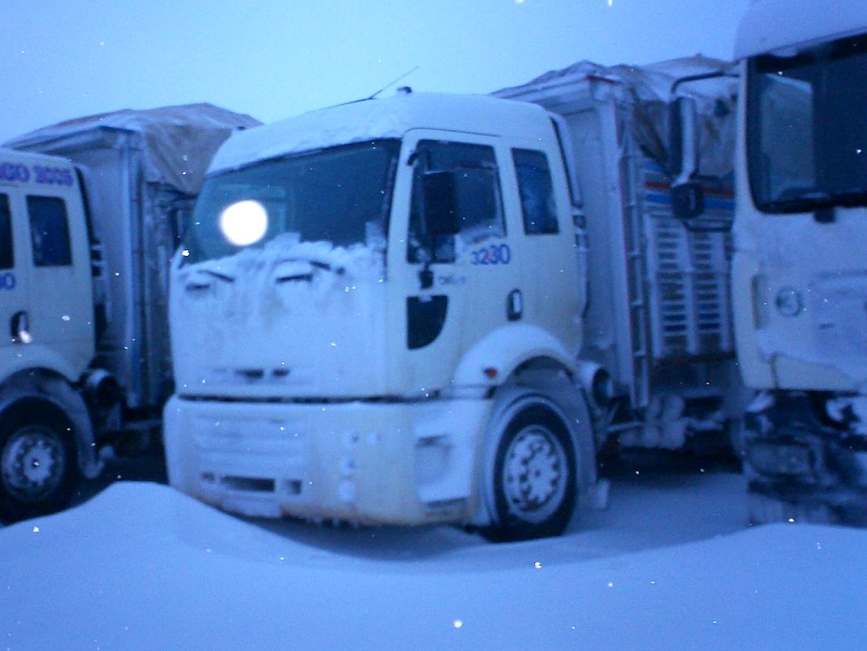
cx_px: 350
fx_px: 1127
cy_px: 272
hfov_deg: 41.9
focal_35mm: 45
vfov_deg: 32.1
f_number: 3.5
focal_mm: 5.6
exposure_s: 1/40
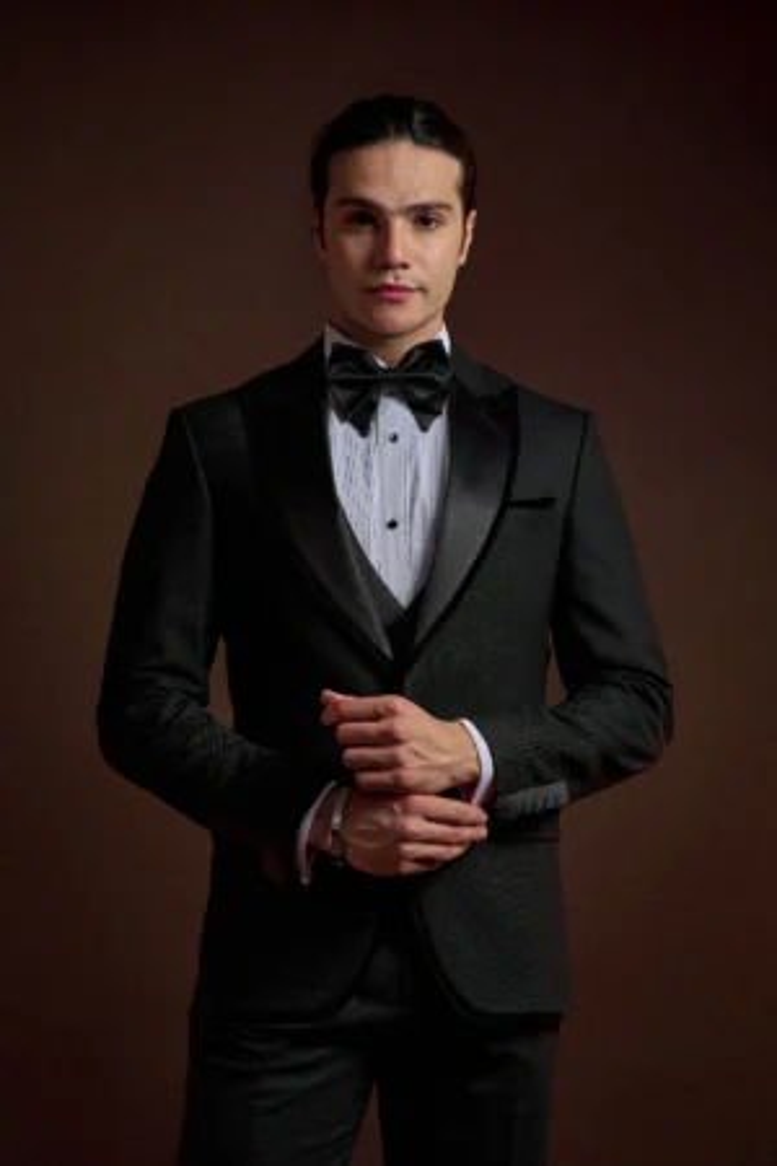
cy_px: 583
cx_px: 388
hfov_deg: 16.1
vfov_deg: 23.9
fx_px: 2752
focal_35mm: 85
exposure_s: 1/125
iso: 200
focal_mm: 85
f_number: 4.5
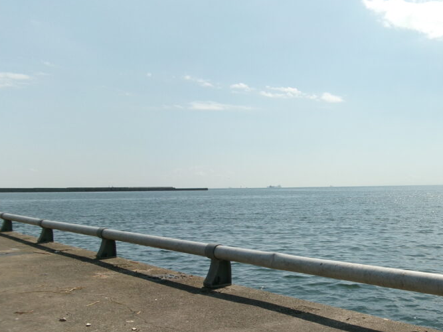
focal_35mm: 43
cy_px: 250
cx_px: 320
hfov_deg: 42.8
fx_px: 550
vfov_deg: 32.9
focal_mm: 5.1
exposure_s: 1/240
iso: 100
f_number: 10.8
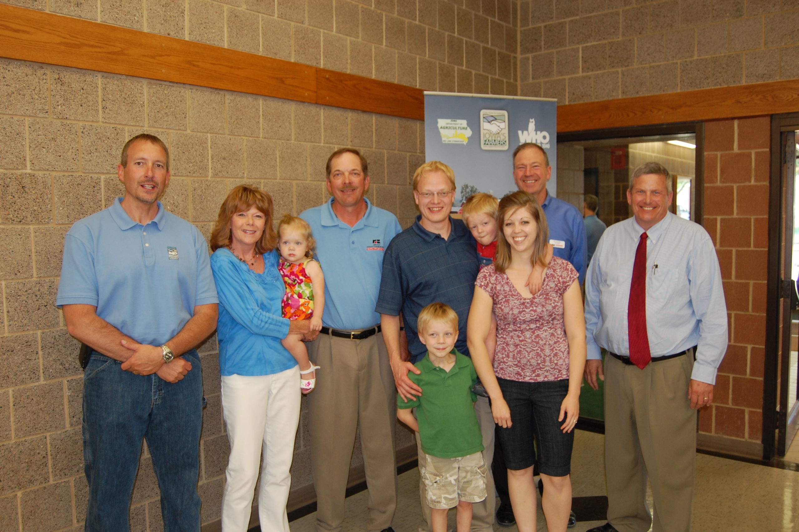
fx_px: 665
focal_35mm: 30
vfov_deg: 43.5
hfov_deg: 62.0
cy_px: 266
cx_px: 400
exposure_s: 1/60
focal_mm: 20
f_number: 3.8
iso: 400
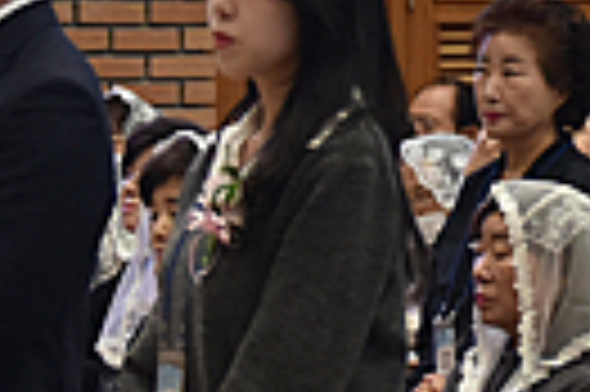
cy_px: -11
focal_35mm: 380
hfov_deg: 5.4
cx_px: 622
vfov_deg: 3.6
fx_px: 6220
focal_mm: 62
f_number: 4.8
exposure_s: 1/125
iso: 2000
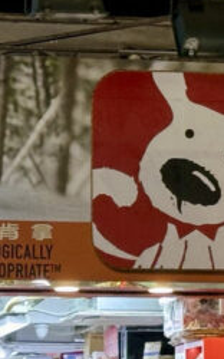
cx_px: 244
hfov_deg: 11.3
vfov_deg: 17.8
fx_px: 1115
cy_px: 376
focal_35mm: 114
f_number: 1.78
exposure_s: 1/50
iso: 80
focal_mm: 6.86
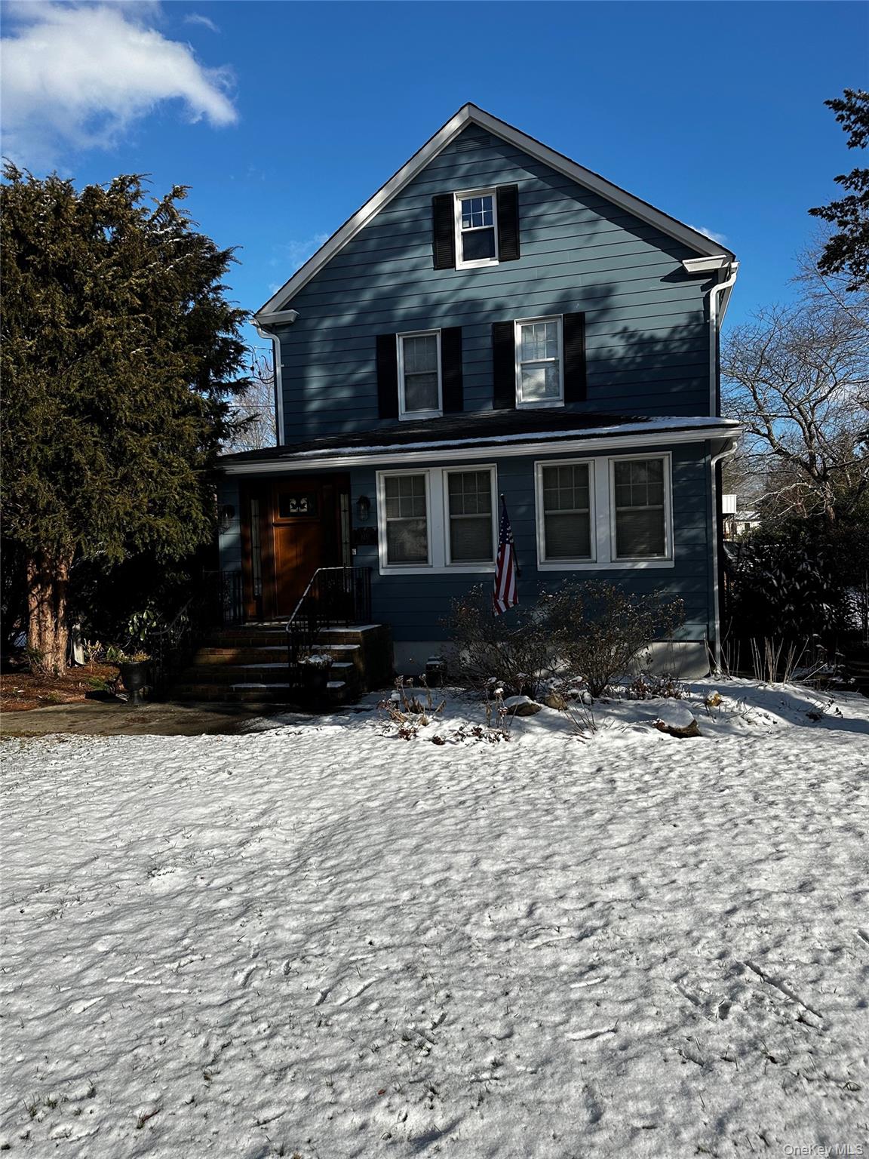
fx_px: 803
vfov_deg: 71.6
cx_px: 434
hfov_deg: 56.8
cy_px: 580
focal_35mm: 24
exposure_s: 1/6623
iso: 80
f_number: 1.78
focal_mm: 6.86
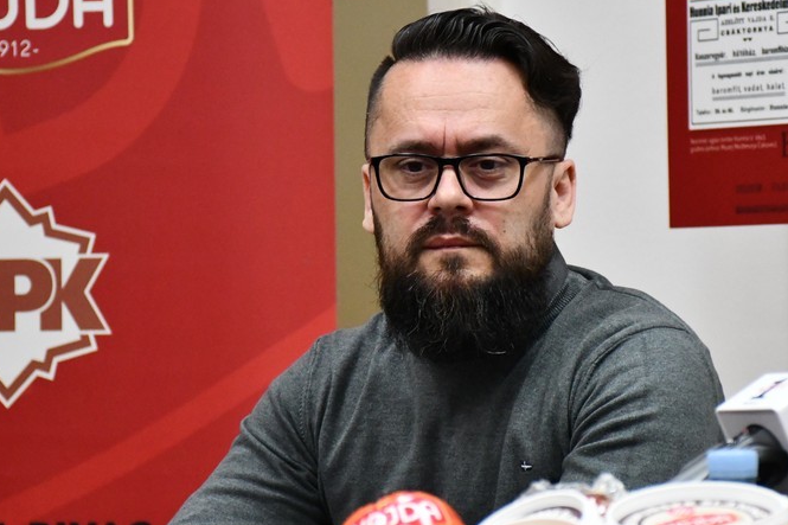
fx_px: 4551
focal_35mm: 208
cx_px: 457
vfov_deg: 6.6
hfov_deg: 9.9
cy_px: 259
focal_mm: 90
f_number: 5.3
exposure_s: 1/125
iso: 4000
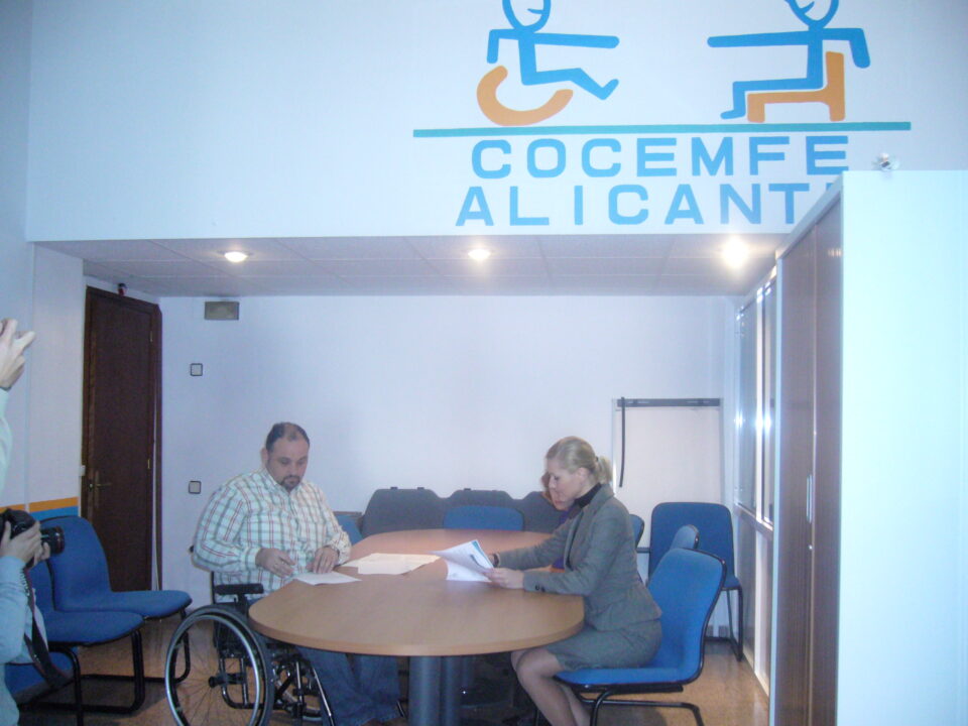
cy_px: 363
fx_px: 979
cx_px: 484
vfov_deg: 40.7
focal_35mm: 35
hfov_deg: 52.6
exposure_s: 1/30
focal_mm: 5.8
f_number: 2.8
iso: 320
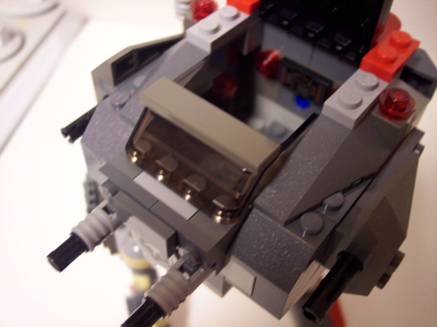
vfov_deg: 37.7
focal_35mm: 38
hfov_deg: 49.0
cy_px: 164
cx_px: 218
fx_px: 479
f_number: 2.8
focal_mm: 8
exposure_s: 1/8
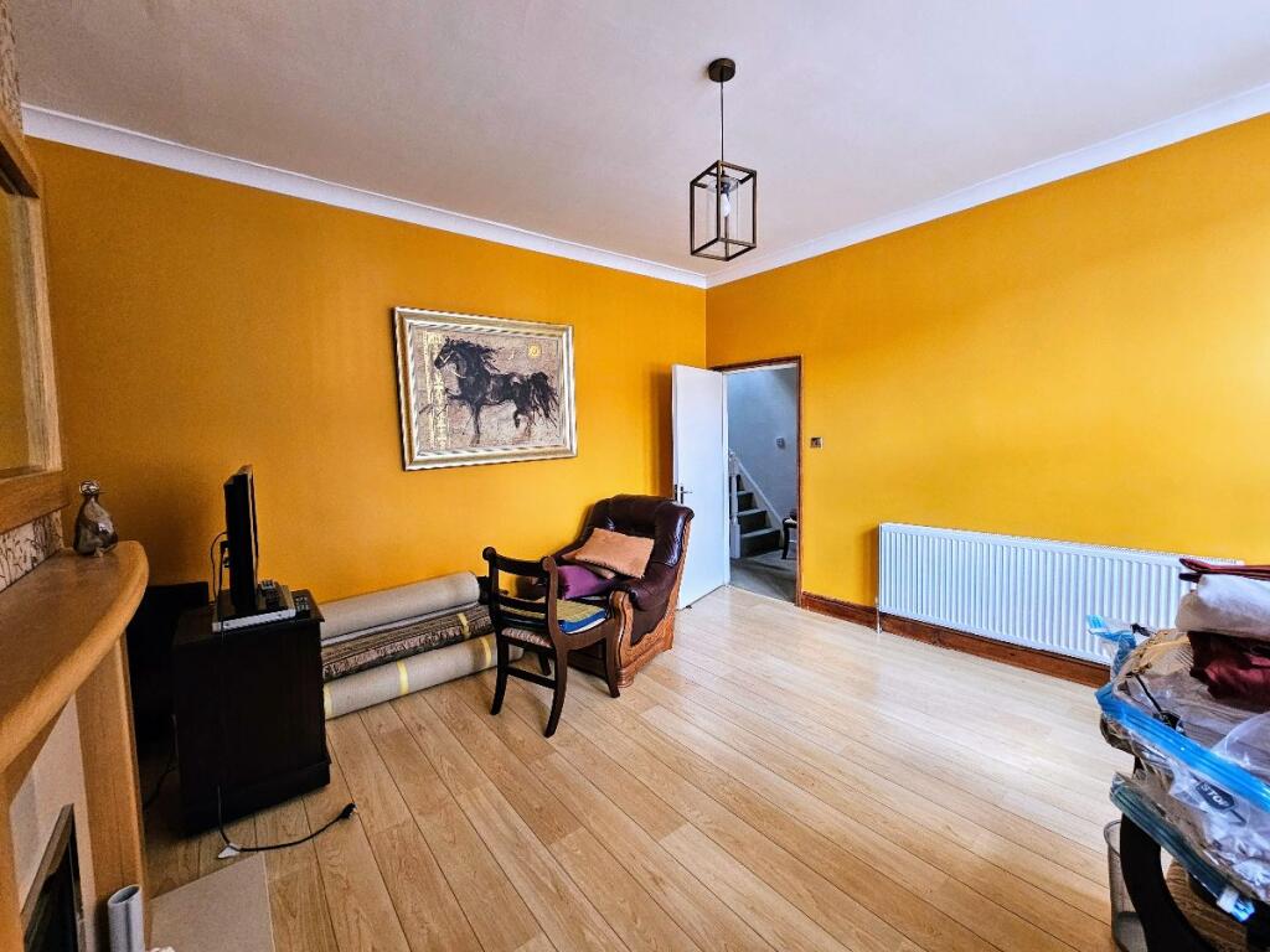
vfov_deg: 89.9
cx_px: 635
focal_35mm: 13
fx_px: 477
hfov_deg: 106.2
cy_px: 476
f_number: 2.2
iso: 200
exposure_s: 1/50
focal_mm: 2.2
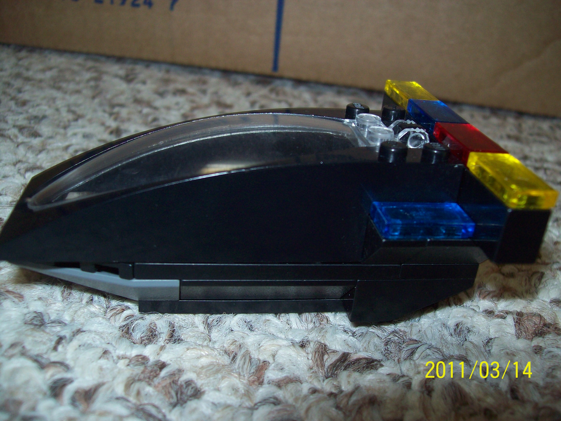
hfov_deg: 51.4
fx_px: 583
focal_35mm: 36
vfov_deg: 39.7
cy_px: 210
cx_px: 280
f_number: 2.7
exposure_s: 1/64
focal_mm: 6
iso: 80
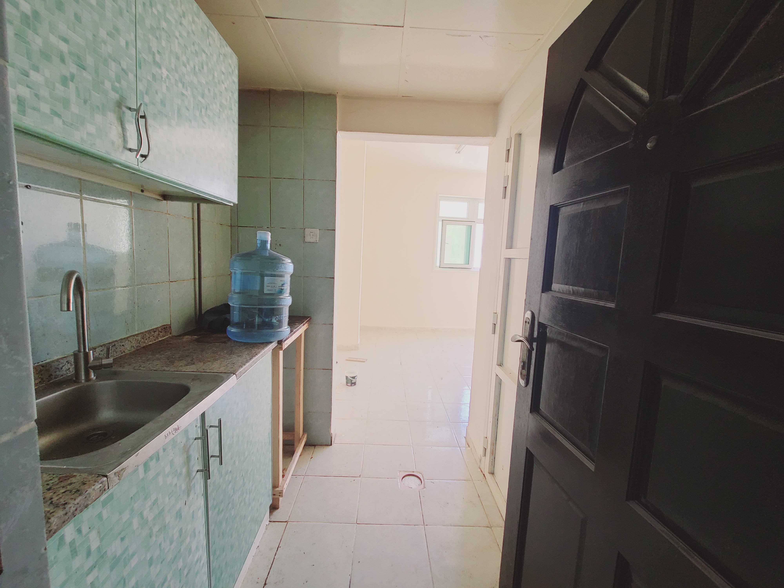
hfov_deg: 106.2
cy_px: 294
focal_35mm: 13
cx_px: 392
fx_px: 294
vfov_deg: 89.9
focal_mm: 2.2
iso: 200
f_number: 2.2
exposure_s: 1/60
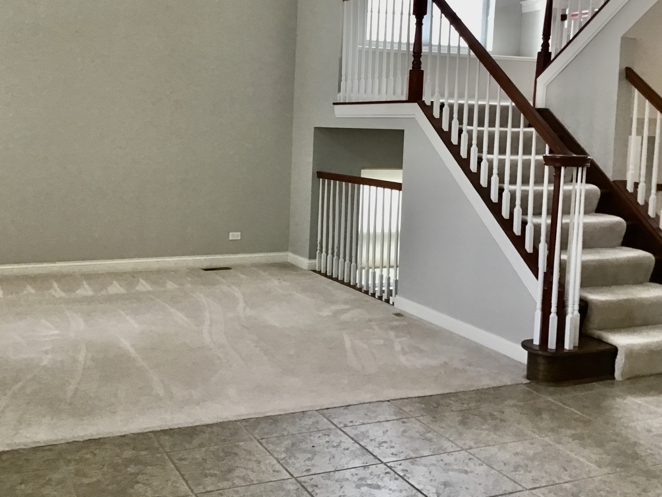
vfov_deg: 34.2
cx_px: 287
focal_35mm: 42
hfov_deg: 44.7
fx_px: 803
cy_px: 192
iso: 100
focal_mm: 3.3
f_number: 2.4
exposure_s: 1/30
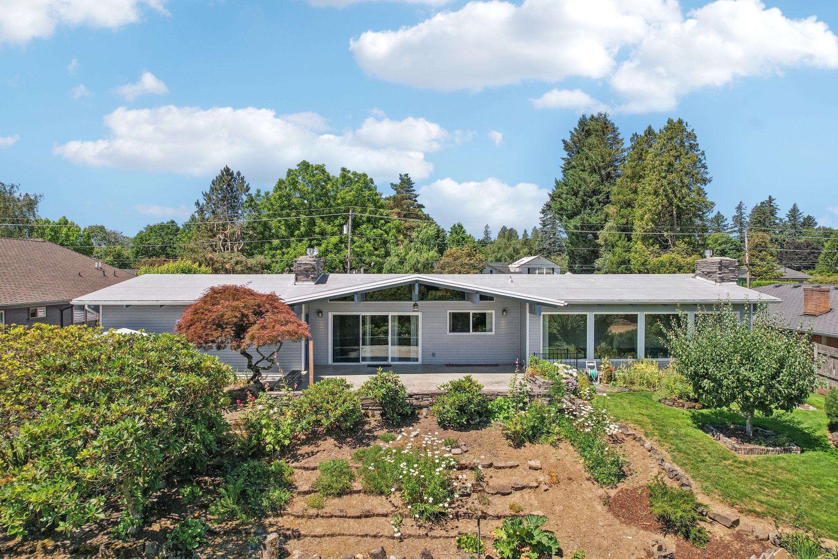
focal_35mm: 22
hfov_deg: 78.6
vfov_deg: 57.2
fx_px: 512
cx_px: 419
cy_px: 280
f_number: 2.8
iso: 110
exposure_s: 1/400
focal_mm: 8.4
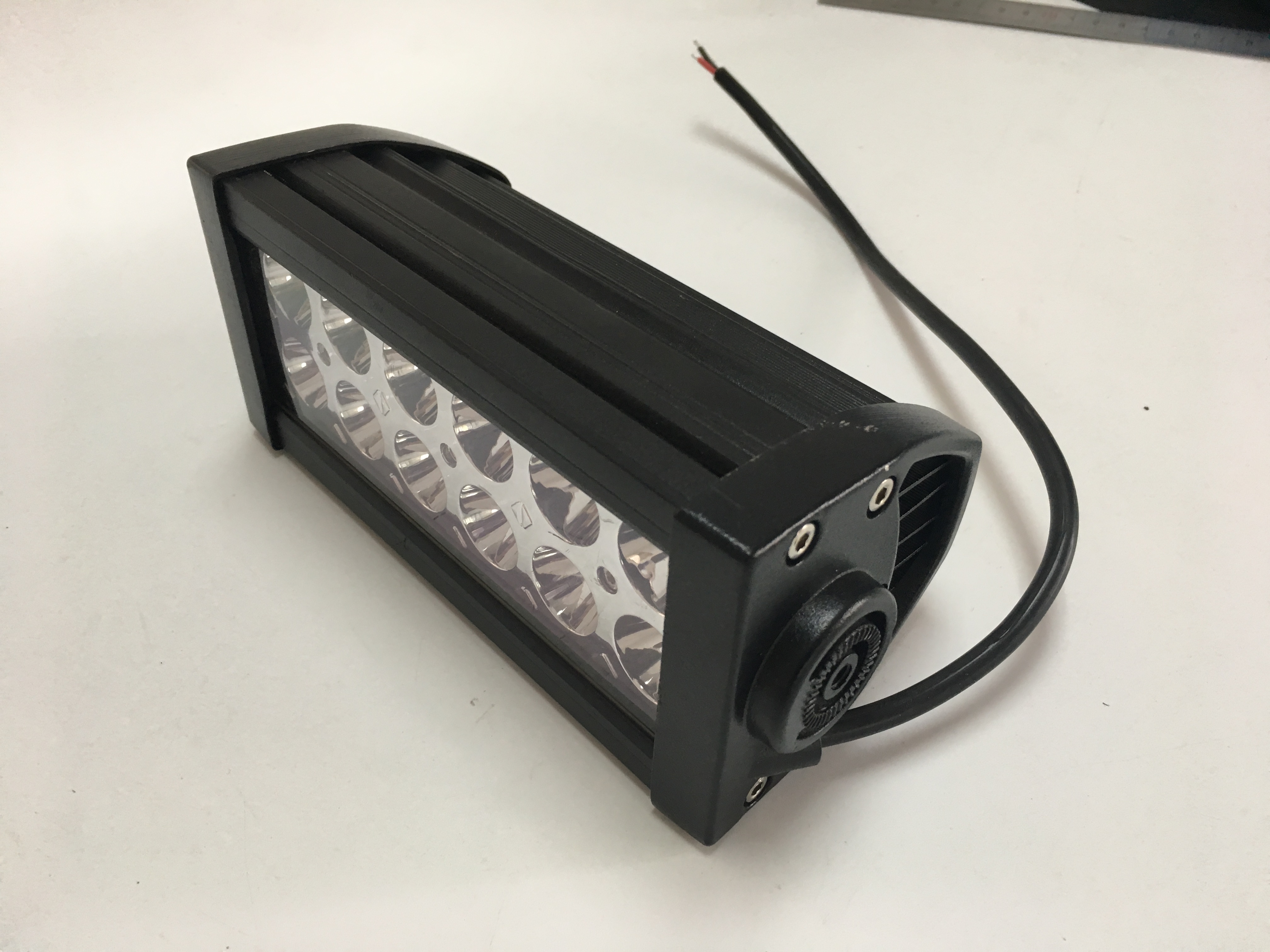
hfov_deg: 61.7
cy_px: 476
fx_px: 1064
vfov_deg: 48.2
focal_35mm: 29
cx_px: 635
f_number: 2.2
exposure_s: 1/33
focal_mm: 4.15
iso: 50
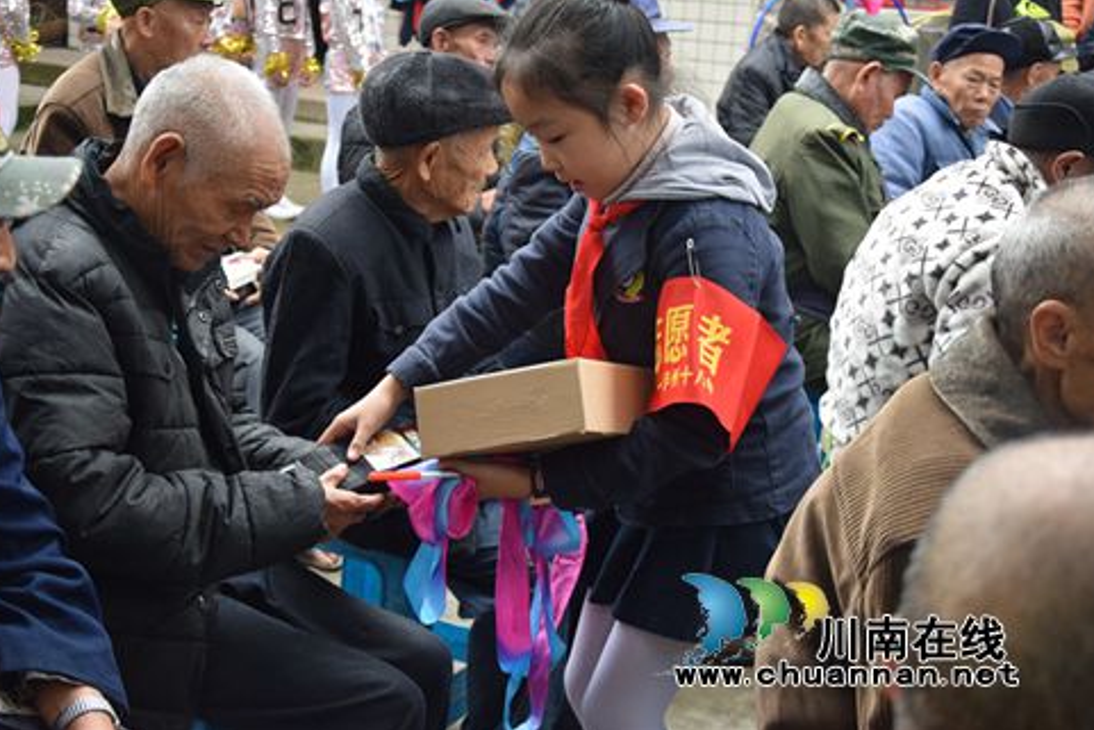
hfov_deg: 36.5
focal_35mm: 55
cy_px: 358
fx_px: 1657
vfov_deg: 24.8
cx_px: 534
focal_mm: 35
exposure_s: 1/500
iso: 1000
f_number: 4.5
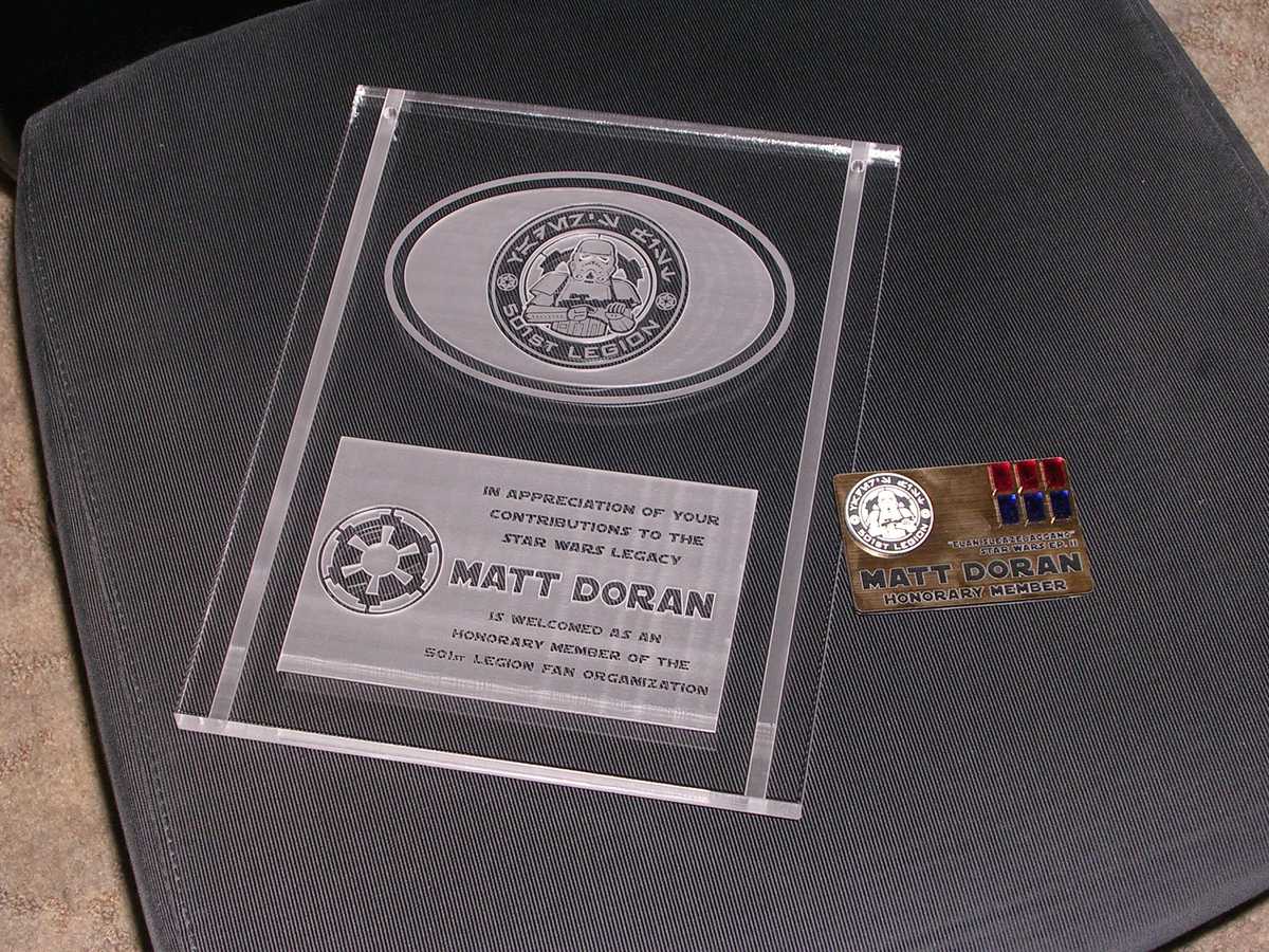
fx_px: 2639
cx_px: 634
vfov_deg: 20.4
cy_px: 476
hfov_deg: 27.0
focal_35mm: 72
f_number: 3.7
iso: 81
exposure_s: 1/60.1
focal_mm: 10.9
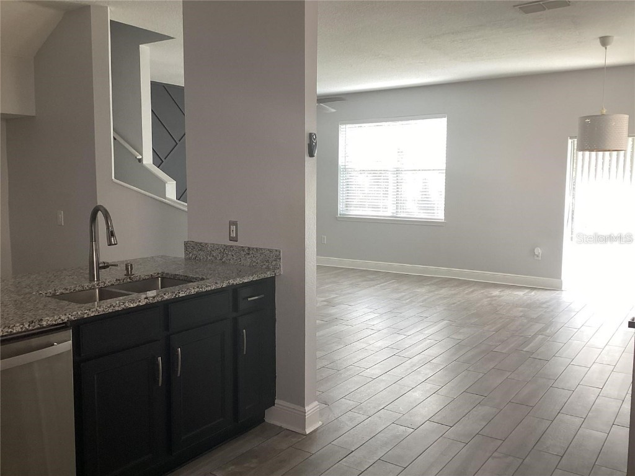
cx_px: 318
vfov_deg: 45.4
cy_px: 238
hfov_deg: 58.4
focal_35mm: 31
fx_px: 569
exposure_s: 1/60
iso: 64
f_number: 2.4
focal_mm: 3.3
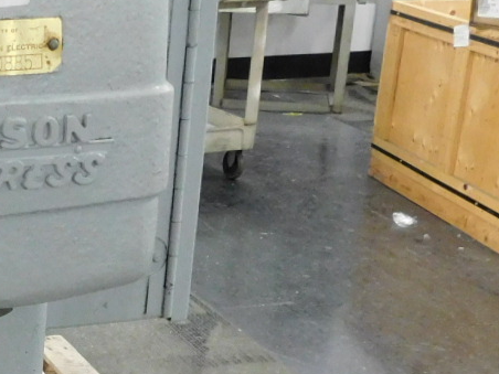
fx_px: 1225
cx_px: -156
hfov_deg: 20.9
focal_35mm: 85
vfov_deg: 17.1
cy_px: 345
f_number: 3
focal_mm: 4.1
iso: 400
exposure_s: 1/30
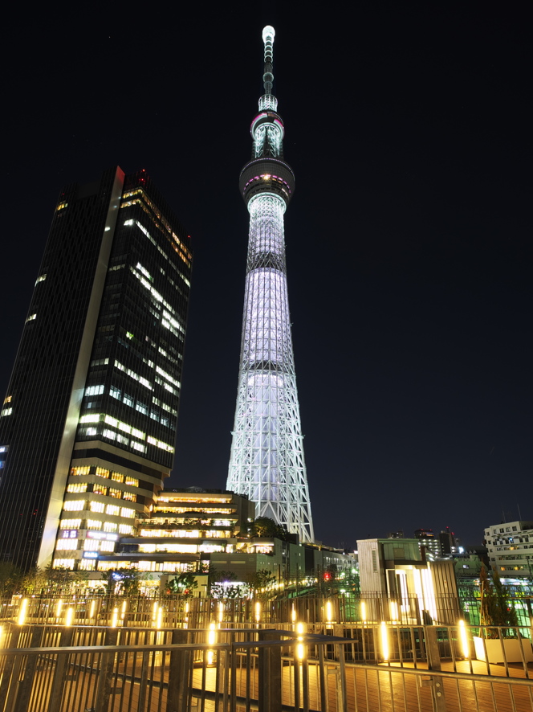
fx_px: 411
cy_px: 385
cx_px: 267
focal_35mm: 20
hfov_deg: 65.9
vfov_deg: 81.6
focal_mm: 12
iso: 200
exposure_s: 10
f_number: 8
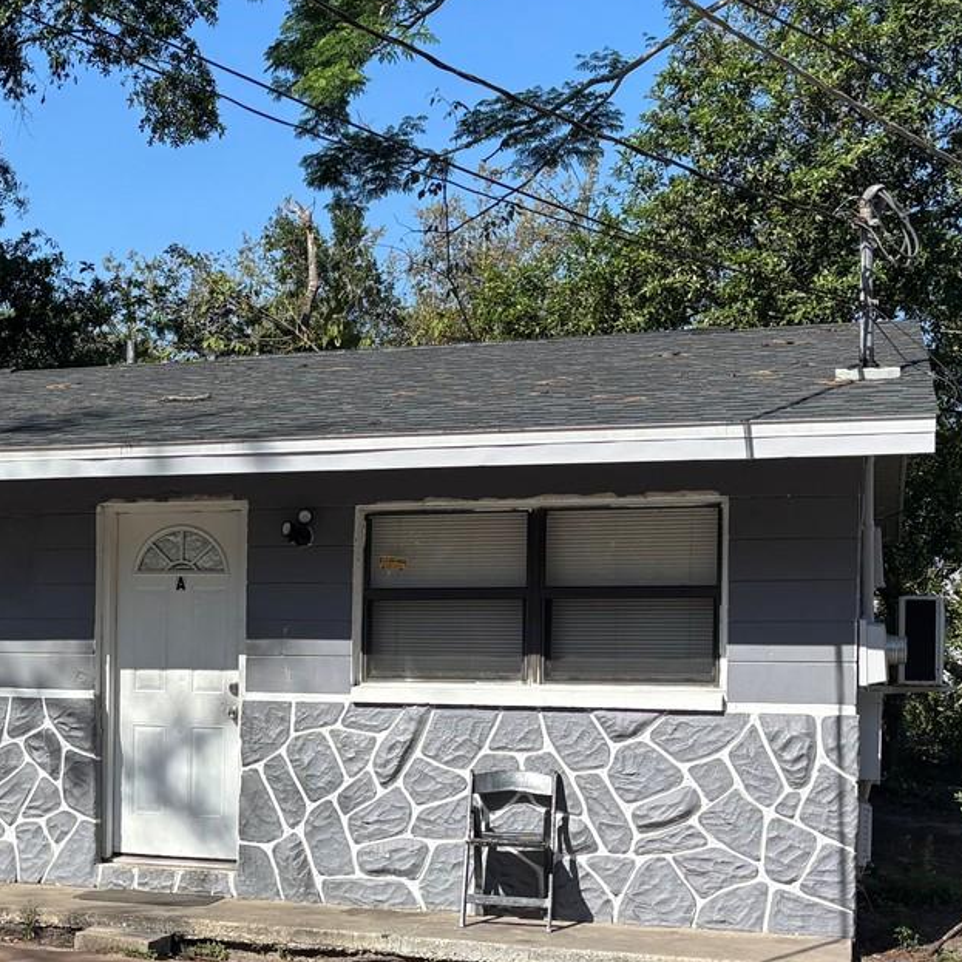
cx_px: 46
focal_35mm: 59
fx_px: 1855
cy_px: 679
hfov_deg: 27.7
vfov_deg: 28.8
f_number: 1.6
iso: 50
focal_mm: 5.96
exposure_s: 1/2639
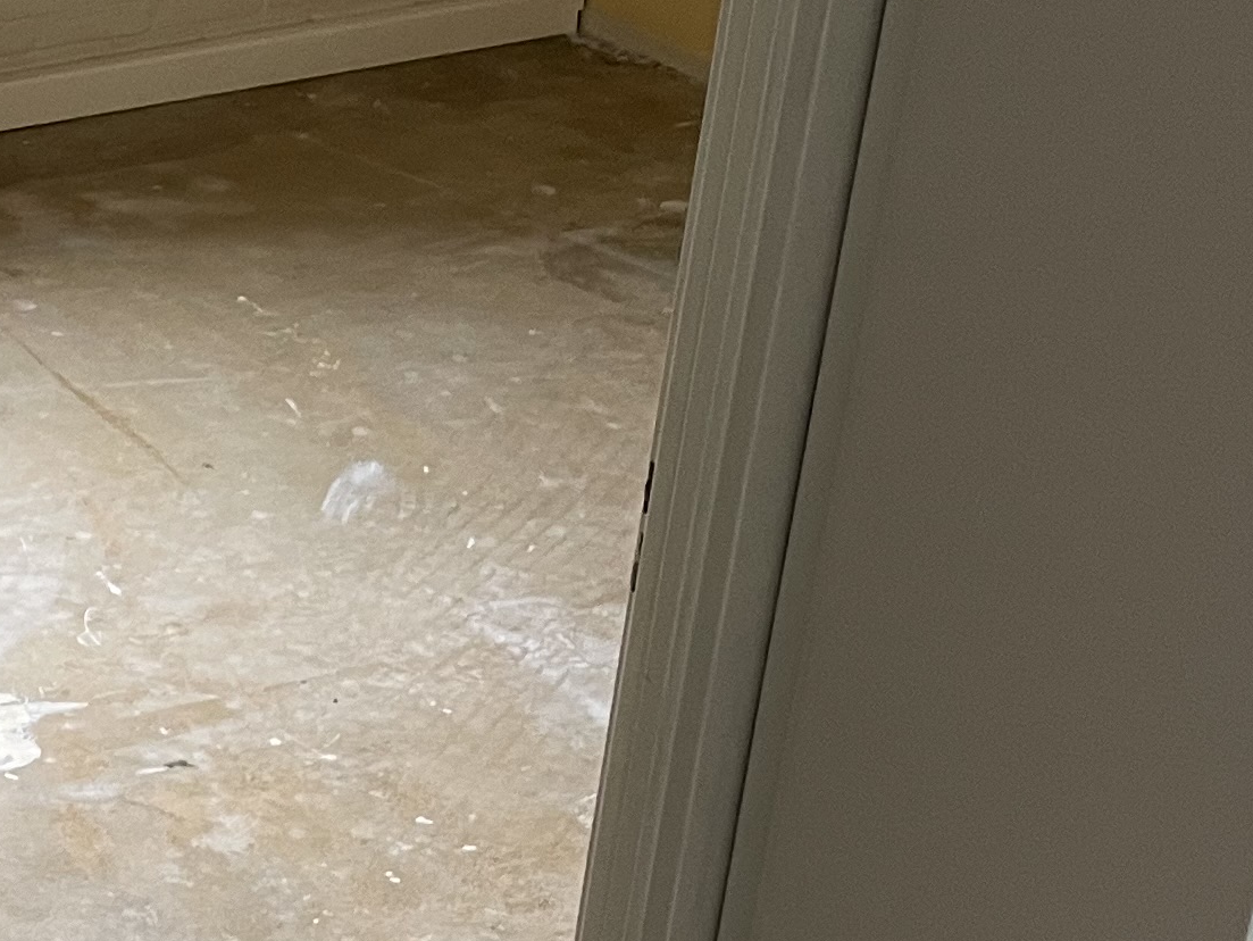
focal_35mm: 95
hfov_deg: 17.8
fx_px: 3440
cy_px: 474
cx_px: -796
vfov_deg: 15.6
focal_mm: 4.2
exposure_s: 1/70
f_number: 1.6
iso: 125
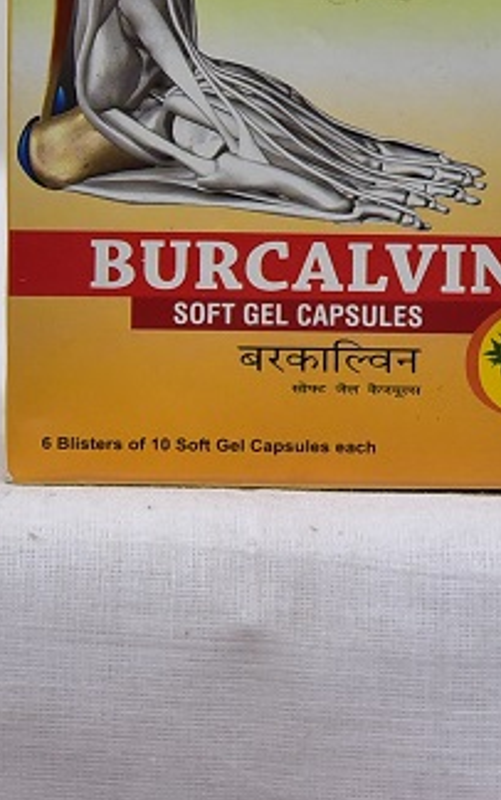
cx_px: 311
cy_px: 225
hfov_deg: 10.6
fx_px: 2704
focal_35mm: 124
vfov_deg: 16.8
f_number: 4.5
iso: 1600
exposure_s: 1/125
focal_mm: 75
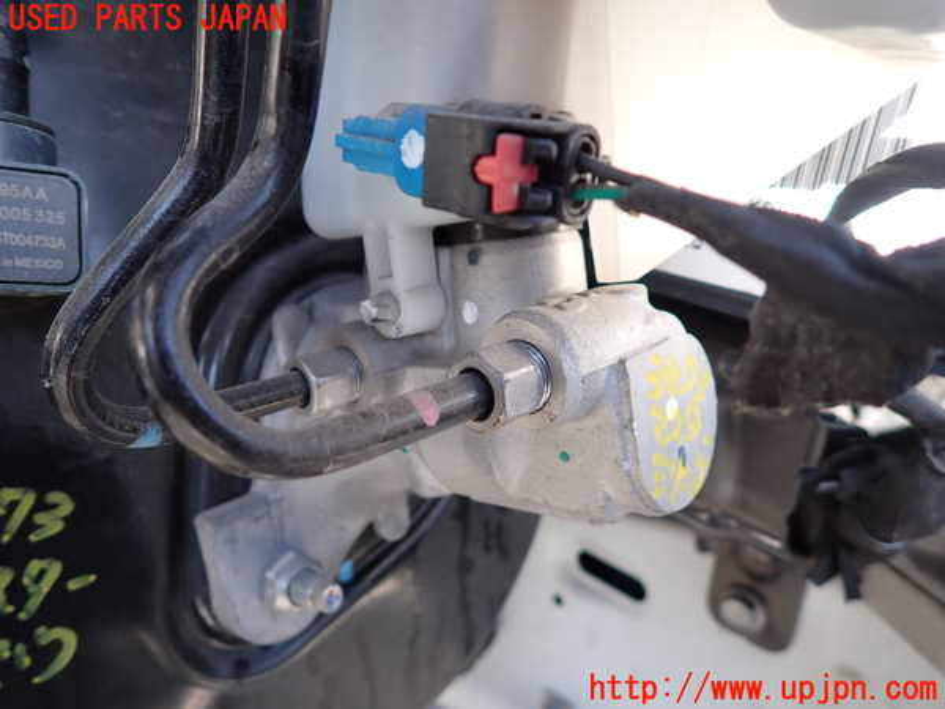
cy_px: 354
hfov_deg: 69.4
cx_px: 472
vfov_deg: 54.9
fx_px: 682
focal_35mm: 25
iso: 100
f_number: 2
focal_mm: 4.5
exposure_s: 1/100
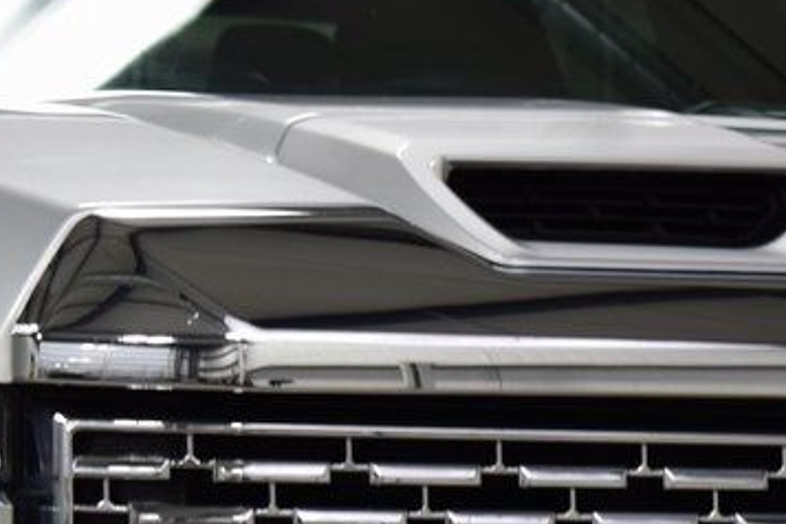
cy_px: 686
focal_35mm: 193
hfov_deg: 10.3
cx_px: 1101
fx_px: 4223
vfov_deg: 7.0
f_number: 6.3
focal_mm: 45
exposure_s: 1/20
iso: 400
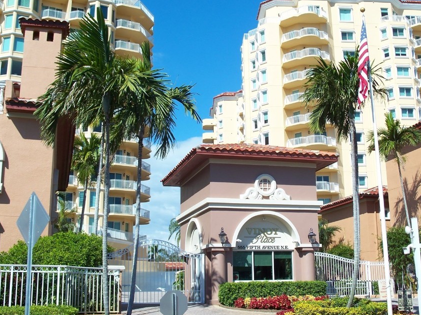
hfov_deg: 42.1
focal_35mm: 45
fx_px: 547
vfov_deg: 32.2
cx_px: 228
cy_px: 144
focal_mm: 7.8
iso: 64
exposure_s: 1/500
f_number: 4
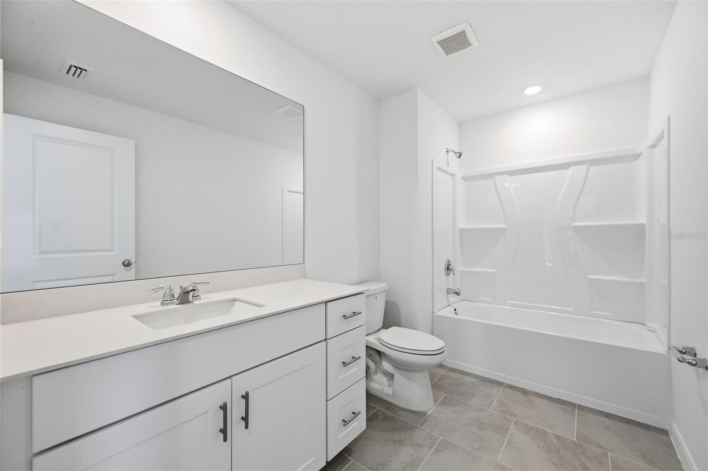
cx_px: 354
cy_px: 236
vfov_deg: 81.1
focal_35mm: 14
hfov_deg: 104.3
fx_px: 275
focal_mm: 14
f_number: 7.1
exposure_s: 1/1000
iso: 1000
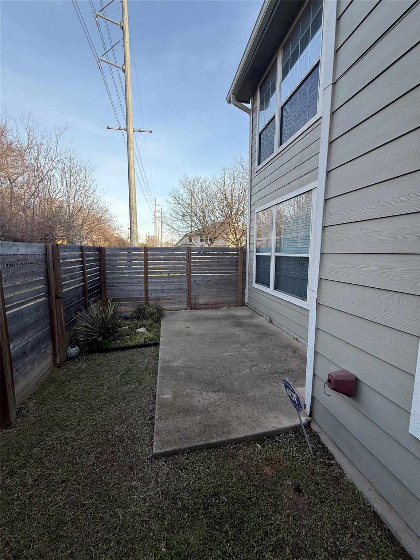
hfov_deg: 85.7
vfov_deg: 102.1
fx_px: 226
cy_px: 280
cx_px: 210
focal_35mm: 14
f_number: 2.2
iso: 50
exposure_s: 1/328
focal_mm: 2.22
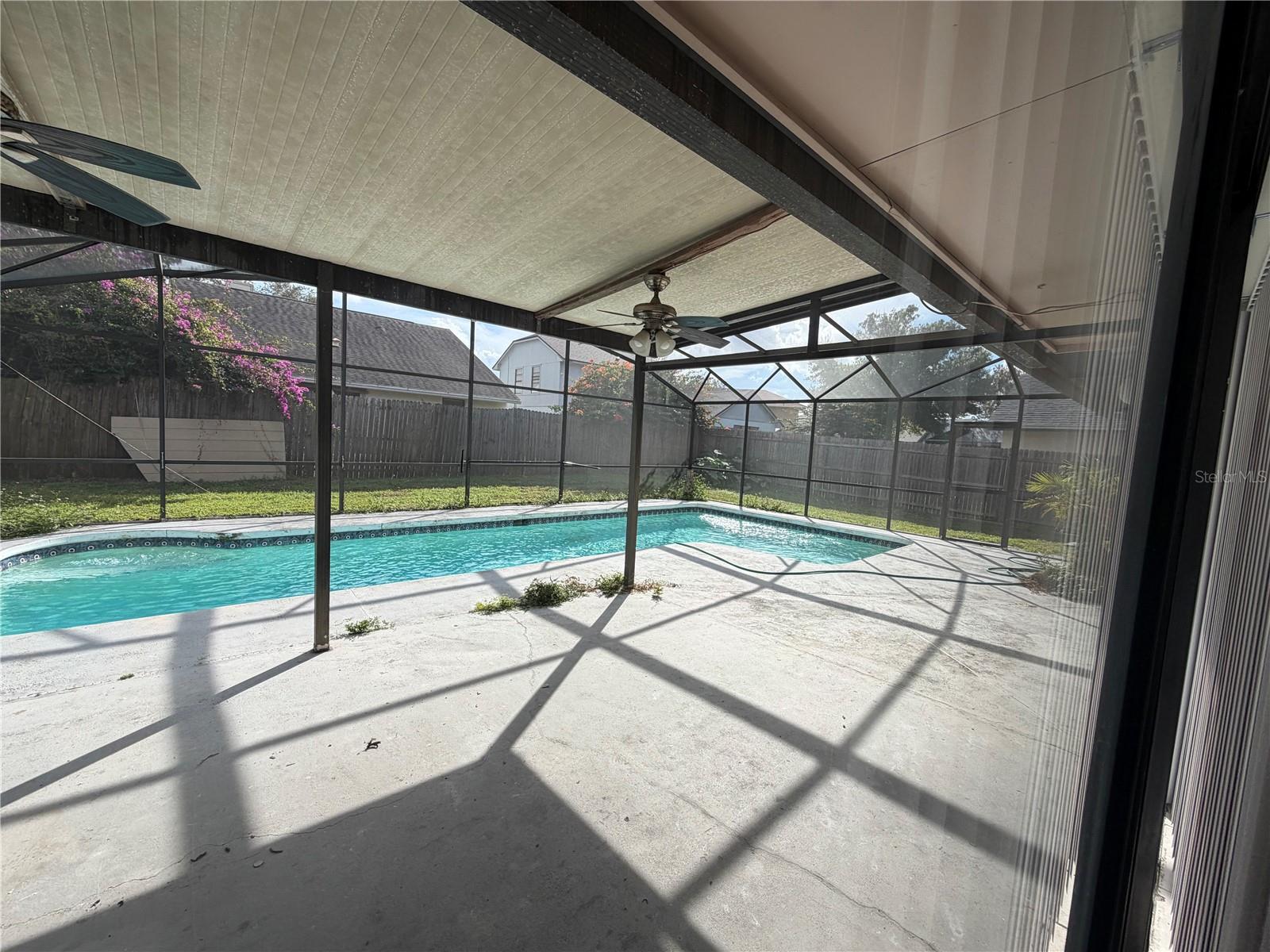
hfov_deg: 102.1
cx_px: 635
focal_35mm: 14
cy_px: 476
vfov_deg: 85.7
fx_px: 514
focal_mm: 2.22
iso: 40
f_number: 2.2
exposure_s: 1/770
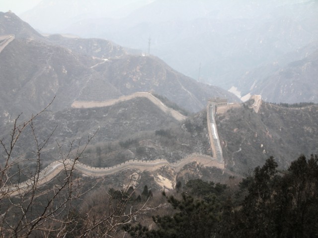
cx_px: 159
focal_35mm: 105
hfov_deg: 18.7
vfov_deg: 14.1
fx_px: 965
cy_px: 119
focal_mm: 17.4
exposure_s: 1/63.8
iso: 50
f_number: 5
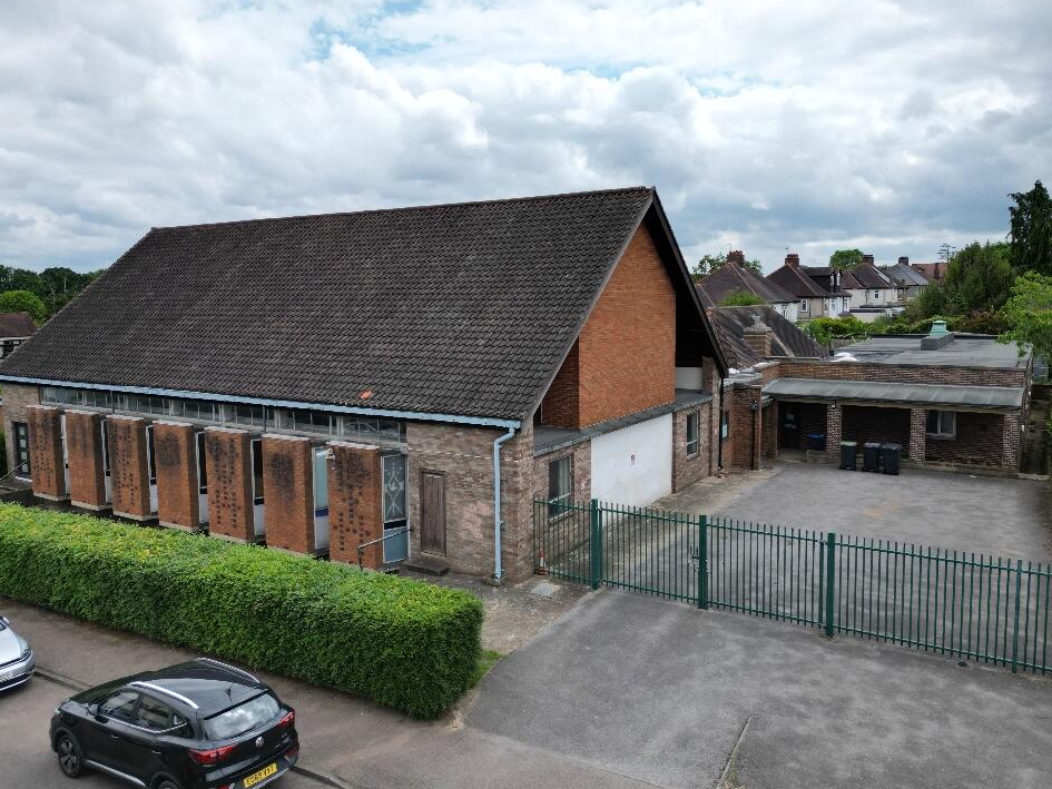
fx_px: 790
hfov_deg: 67.3
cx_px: 535
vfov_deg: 53.1
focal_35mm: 26
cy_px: 381
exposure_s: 1/3200
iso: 100
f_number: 1.7
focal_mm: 6.72
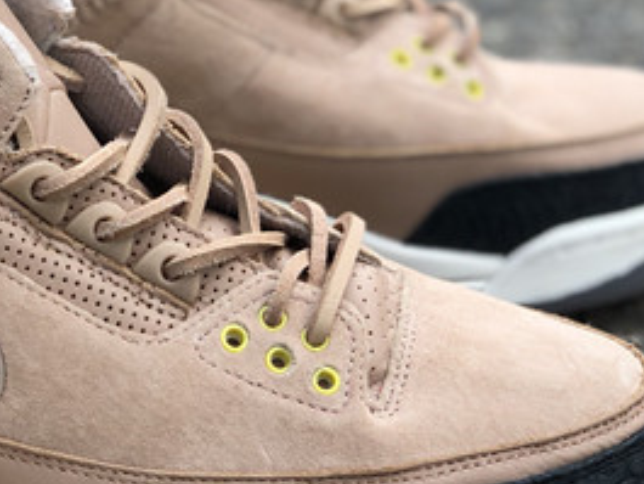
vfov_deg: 10.2
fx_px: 2699
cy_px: 264
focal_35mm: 145
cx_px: 170
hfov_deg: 13.6
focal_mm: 6
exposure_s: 1/615
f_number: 2.4
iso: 16
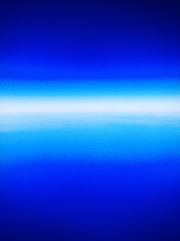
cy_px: 120
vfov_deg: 55.4
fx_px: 229
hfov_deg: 42.9
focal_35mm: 33
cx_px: 90
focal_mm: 4.12
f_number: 2.4
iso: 50
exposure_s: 1/1748
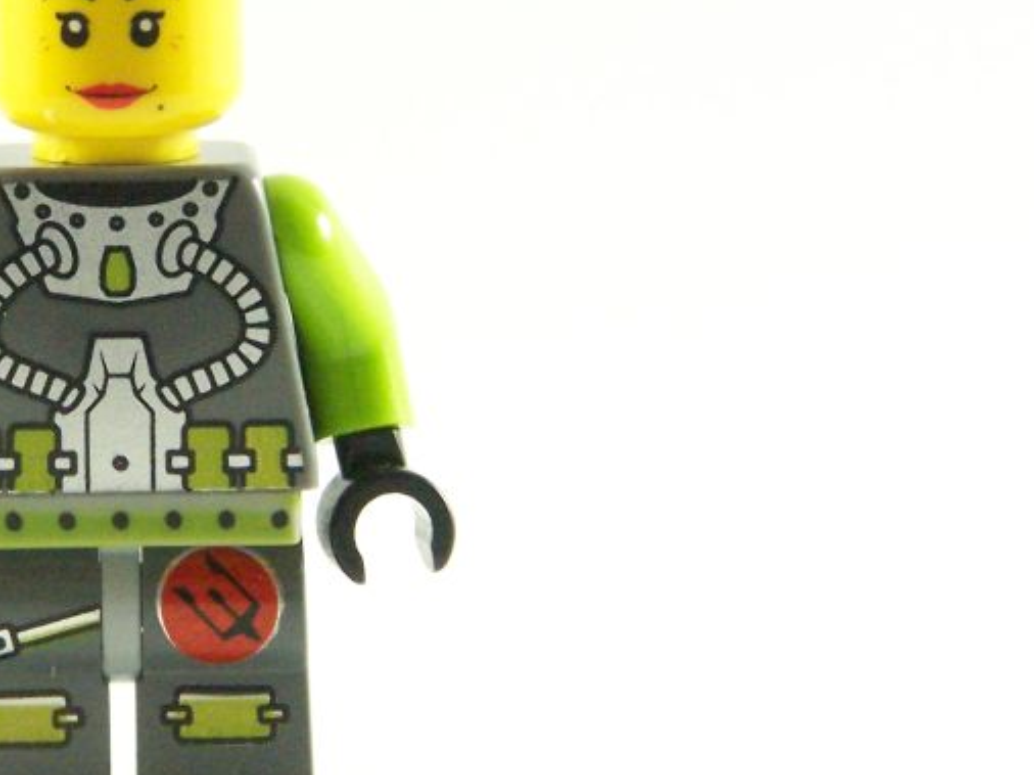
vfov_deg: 6.3
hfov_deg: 8.3
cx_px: 147
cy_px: 339
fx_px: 7076
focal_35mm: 237
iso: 400
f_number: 4
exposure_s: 1/60
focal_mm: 19.4
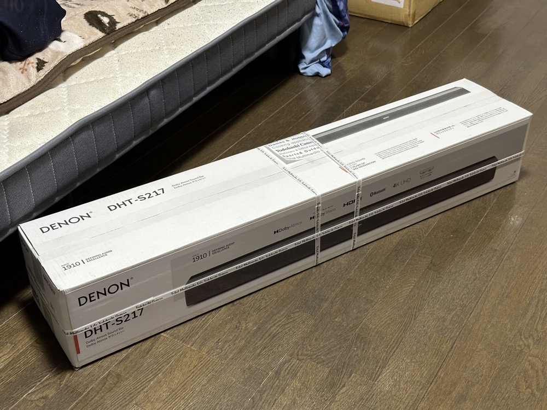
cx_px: 274
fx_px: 758
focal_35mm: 48
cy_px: 205
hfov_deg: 39.7
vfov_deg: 30.3
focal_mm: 6.86
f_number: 1.78
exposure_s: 1/59
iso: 160
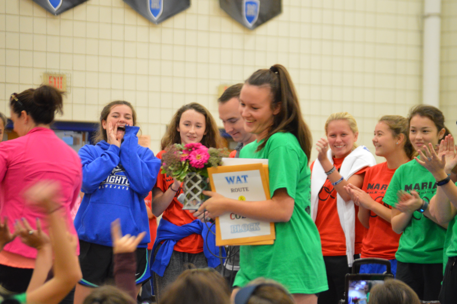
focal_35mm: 202
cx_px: 228
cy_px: 152
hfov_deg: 10.2
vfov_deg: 6.8
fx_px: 2568
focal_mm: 135
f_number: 5
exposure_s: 1/60
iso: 2000
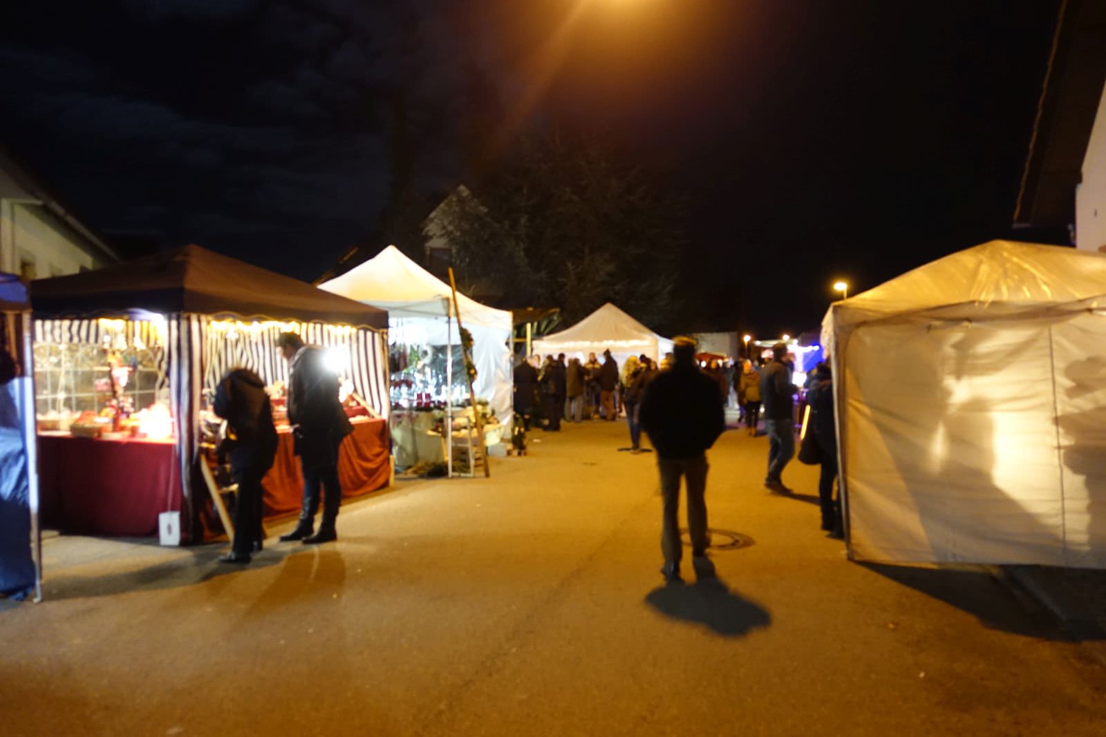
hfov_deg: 73.7
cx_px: 553
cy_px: 368
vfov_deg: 53.1
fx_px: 737
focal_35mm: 24
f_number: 1.8
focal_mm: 8.8
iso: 1000
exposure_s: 1/8
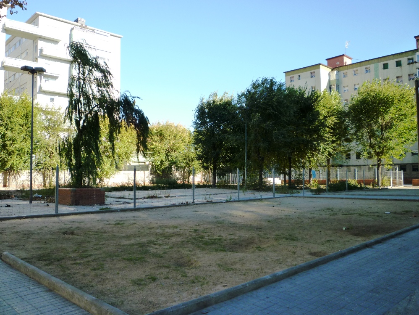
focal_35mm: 29
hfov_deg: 61.6
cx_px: 210
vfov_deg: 48.2
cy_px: 158
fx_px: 351
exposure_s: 1/250
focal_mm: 5.2
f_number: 3.3
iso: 125
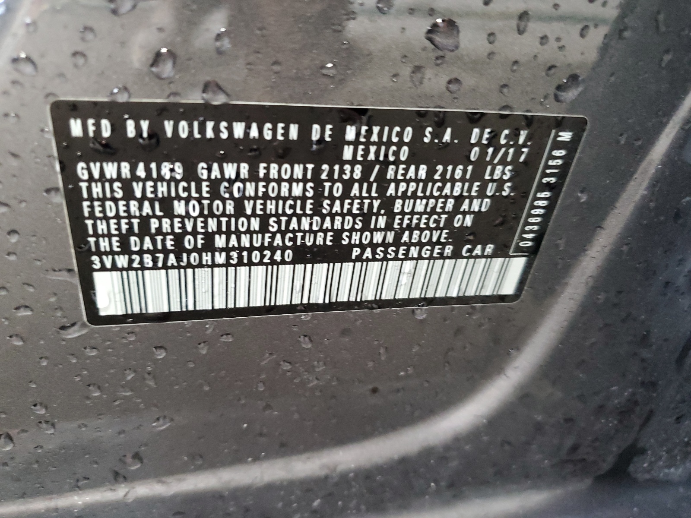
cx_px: 346
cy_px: 259
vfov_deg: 53.1
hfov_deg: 67.3
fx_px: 519
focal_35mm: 26
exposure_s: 1/60.2
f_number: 1.5
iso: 319
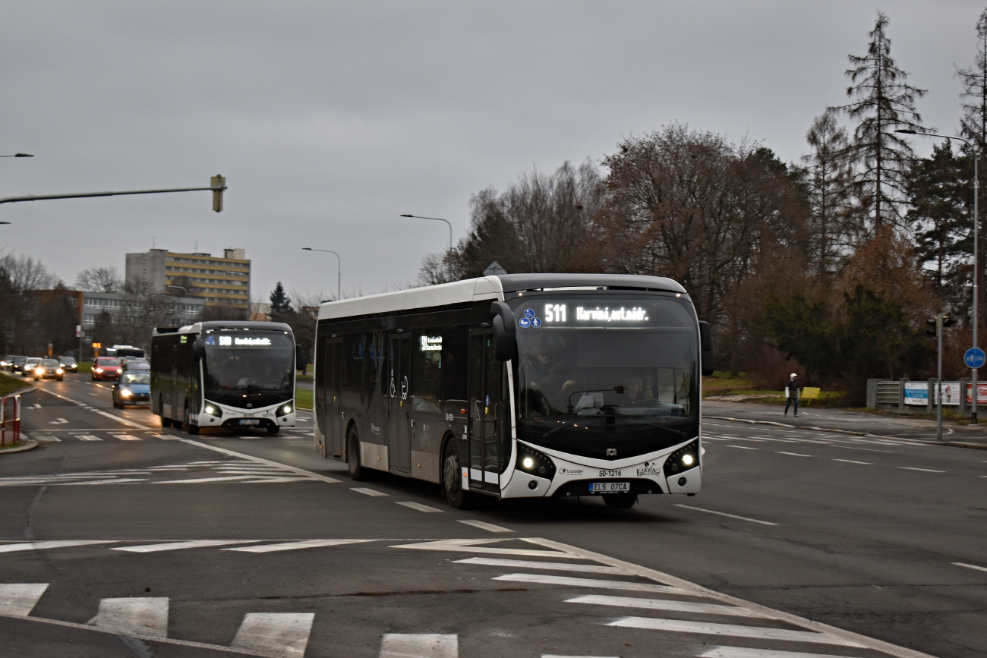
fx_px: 1892
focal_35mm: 69
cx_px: 494
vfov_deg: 19.7
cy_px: 329
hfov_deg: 29.2
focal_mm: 46
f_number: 5.3
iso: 400
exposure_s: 1/80
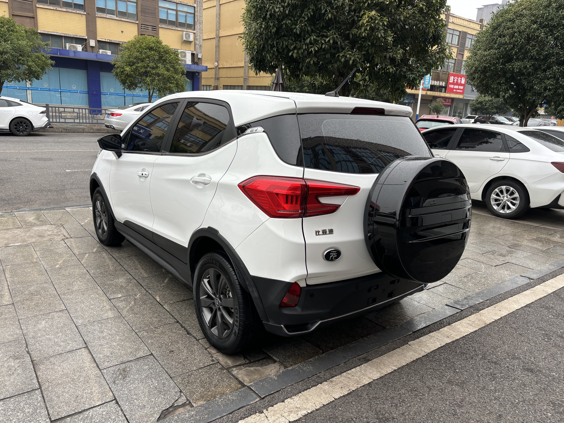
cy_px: 212
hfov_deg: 67.3
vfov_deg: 53.1
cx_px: 282
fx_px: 424
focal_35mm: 26
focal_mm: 5.96
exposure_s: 1/608
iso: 50
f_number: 1.6
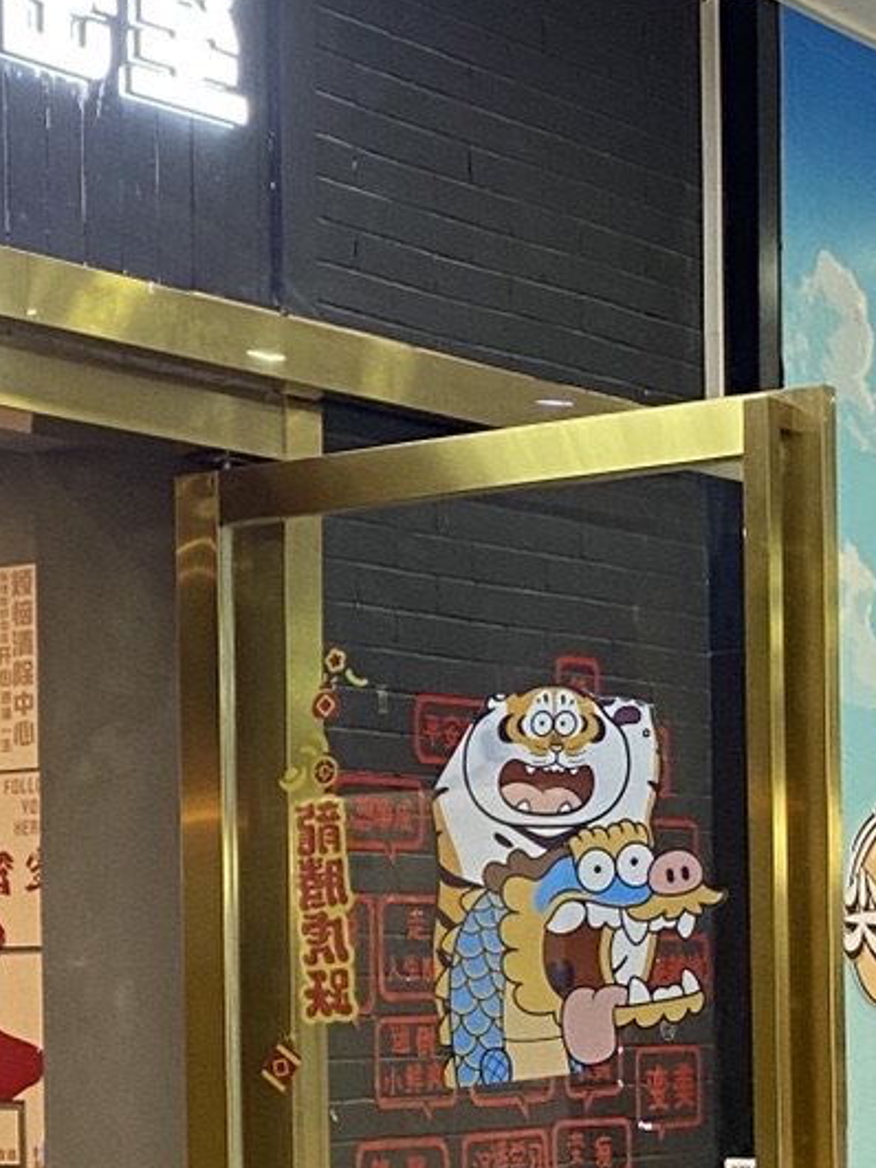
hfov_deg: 14.6
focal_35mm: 98
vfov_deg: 19.7
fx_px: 3308
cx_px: -167
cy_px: 1027
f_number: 1.8
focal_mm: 4.25
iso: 80
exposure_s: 1/50
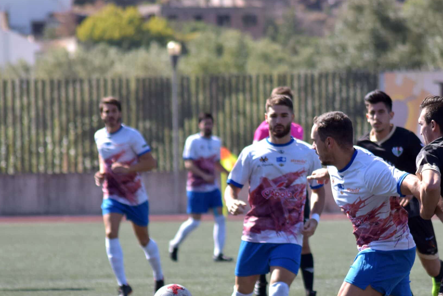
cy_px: 215
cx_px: 291
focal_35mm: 352
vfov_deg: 3.9
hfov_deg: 5.9
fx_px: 4332
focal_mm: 150
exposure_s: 1/2000
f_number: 4.5
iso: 400
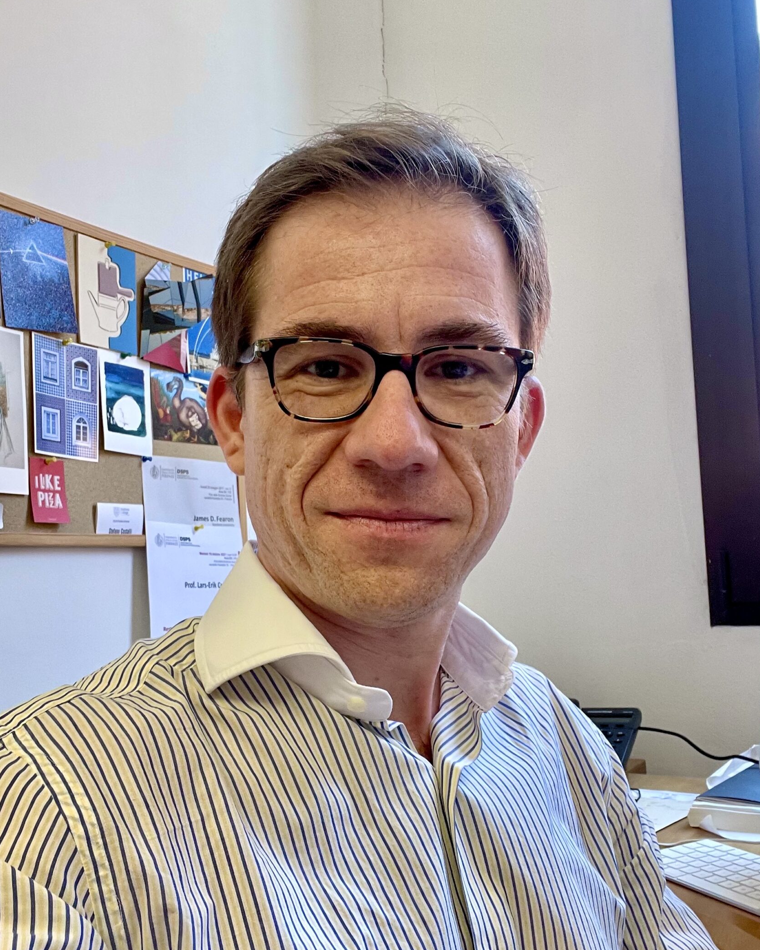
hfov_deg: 41.2
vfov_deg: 50.2
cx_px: 364
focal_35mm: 36
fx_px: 1012
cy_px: 521
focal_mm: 2.71
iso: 100
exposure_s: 1/50
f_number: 2.2
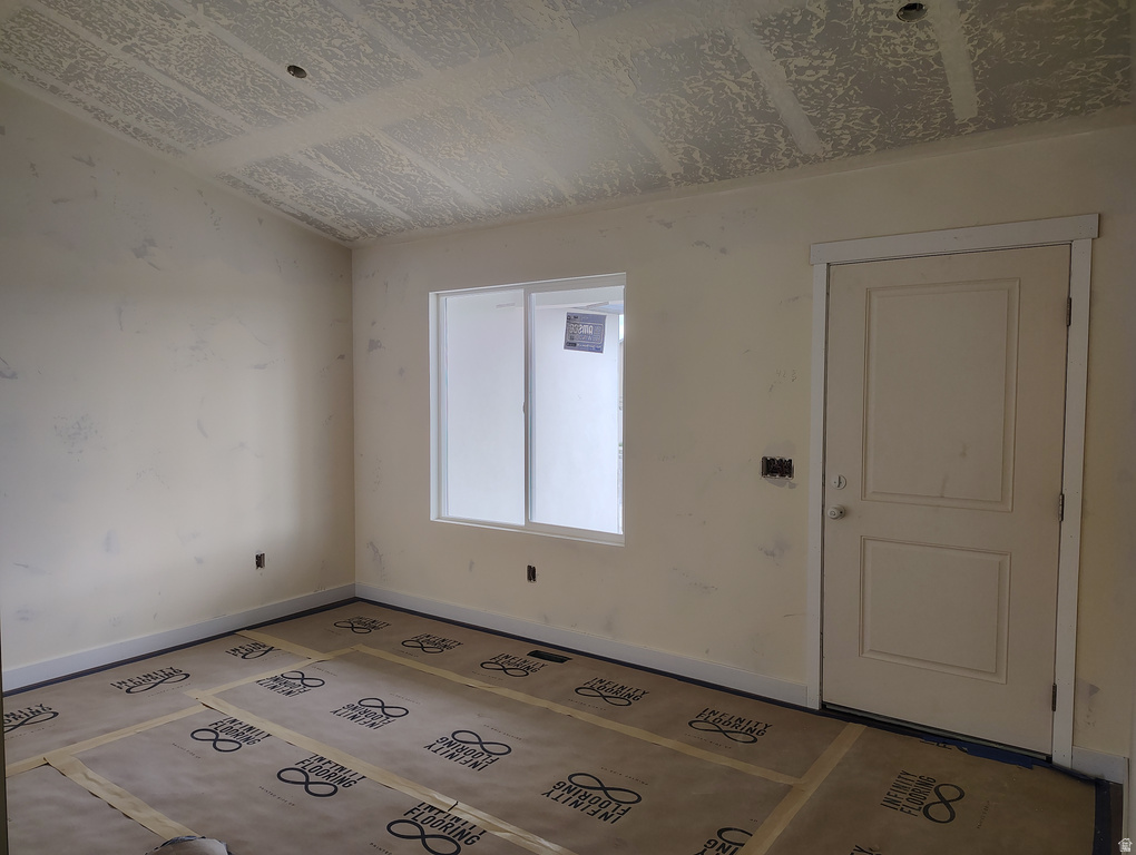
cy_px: 428
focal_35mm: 24
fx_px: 789
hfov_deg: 71.5
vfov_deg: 56.9
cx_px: 568
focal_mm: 5.56
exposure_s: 1/120
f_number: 1.8
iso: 656
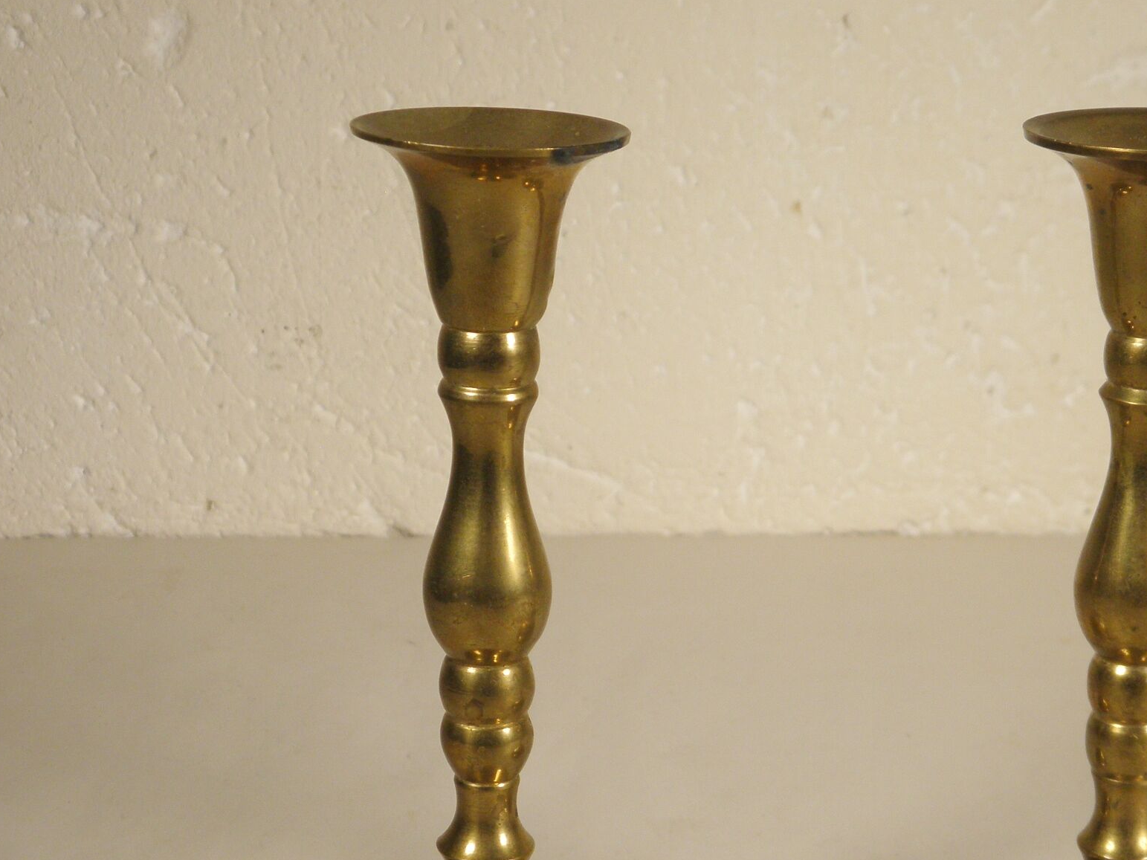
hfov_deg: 24.8
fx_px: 2584
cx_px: 836
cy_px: 638
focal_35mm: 78
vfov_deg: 18.8
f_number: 3.9
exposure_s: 1/100
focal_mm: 8.6
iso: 100
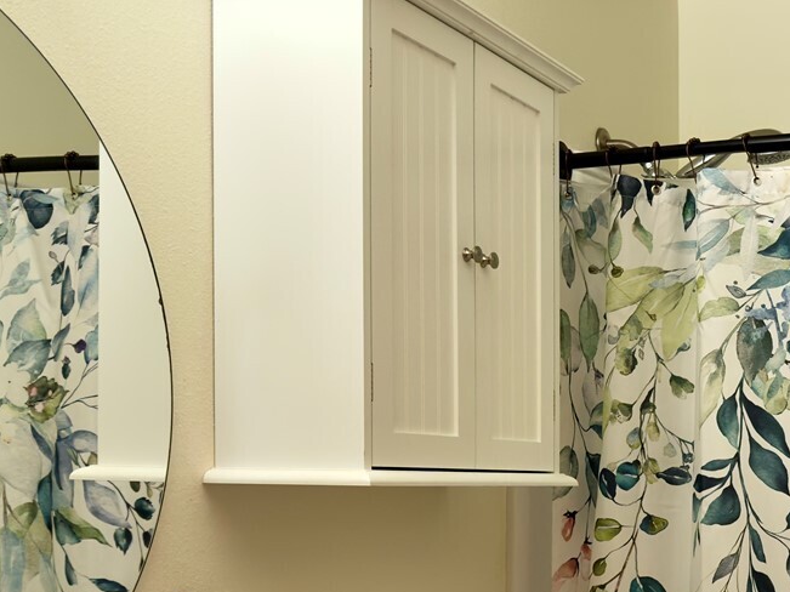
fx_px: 1346
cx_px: 852
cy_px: 533
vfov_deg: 24.1
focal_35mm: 59
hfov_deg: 29.7
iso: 160
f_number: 1.78
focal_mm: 6.76
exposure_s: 1/60
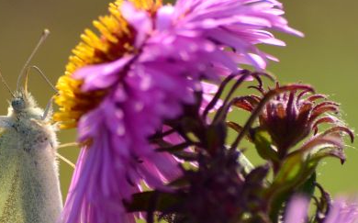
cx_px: 61
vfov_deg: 1.6
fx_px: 7818
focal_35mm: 802
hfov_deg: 2.6
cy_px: 137
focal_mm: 200
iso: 400
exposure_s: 1/800
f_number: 8
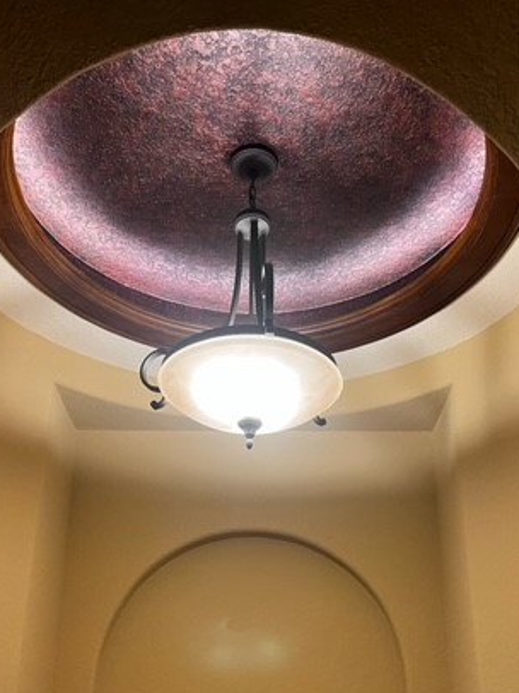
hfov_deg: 35.1
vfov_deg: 44.3
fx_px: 820
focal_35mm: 41
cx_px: 254
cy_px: 521
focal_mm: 5.7
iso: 200
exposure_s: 1/60
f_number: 1.5
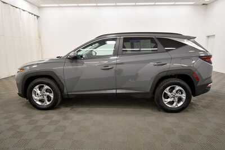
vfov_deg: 57.3
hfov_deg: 78.6
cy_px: 75
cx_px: 112
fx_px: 138
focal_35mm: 22
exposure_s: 1/125
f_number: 5
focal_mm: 15
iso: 800
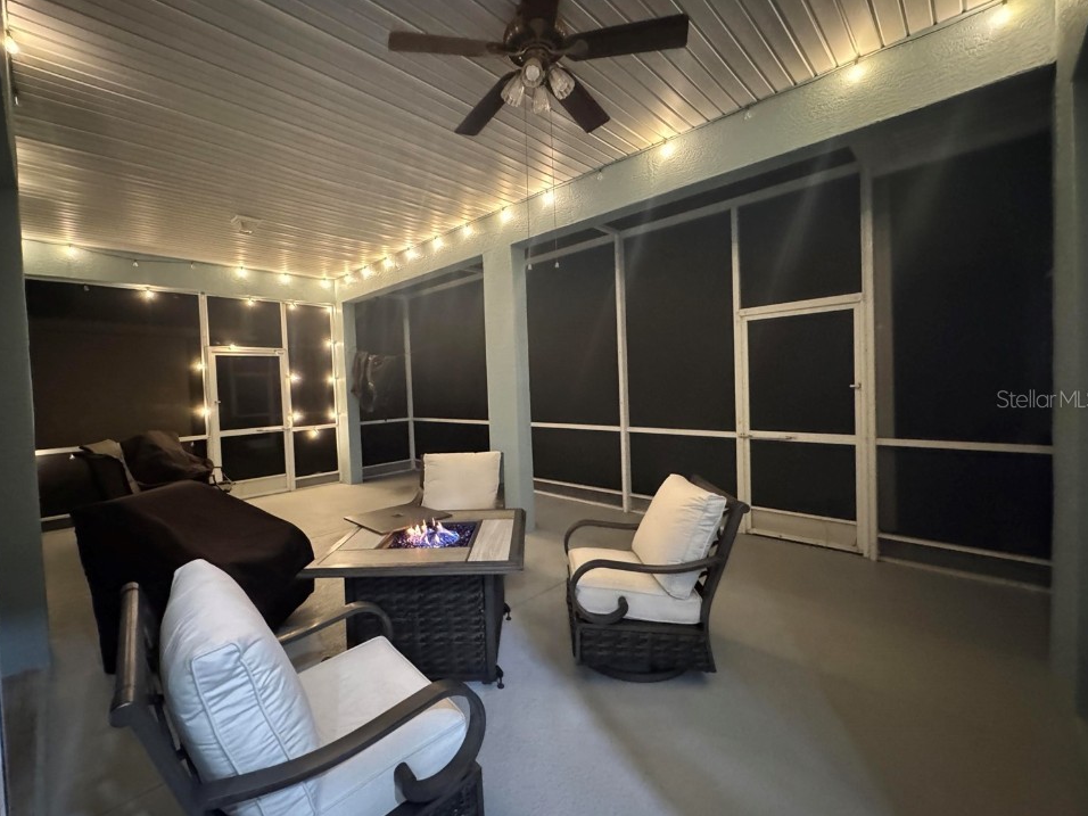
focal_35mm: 15
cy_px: 398
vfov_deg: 81.7
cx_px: 521
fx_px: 471
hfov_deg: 98.1
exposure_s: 1/40
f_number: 2.2
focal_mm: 2.22
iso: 1600
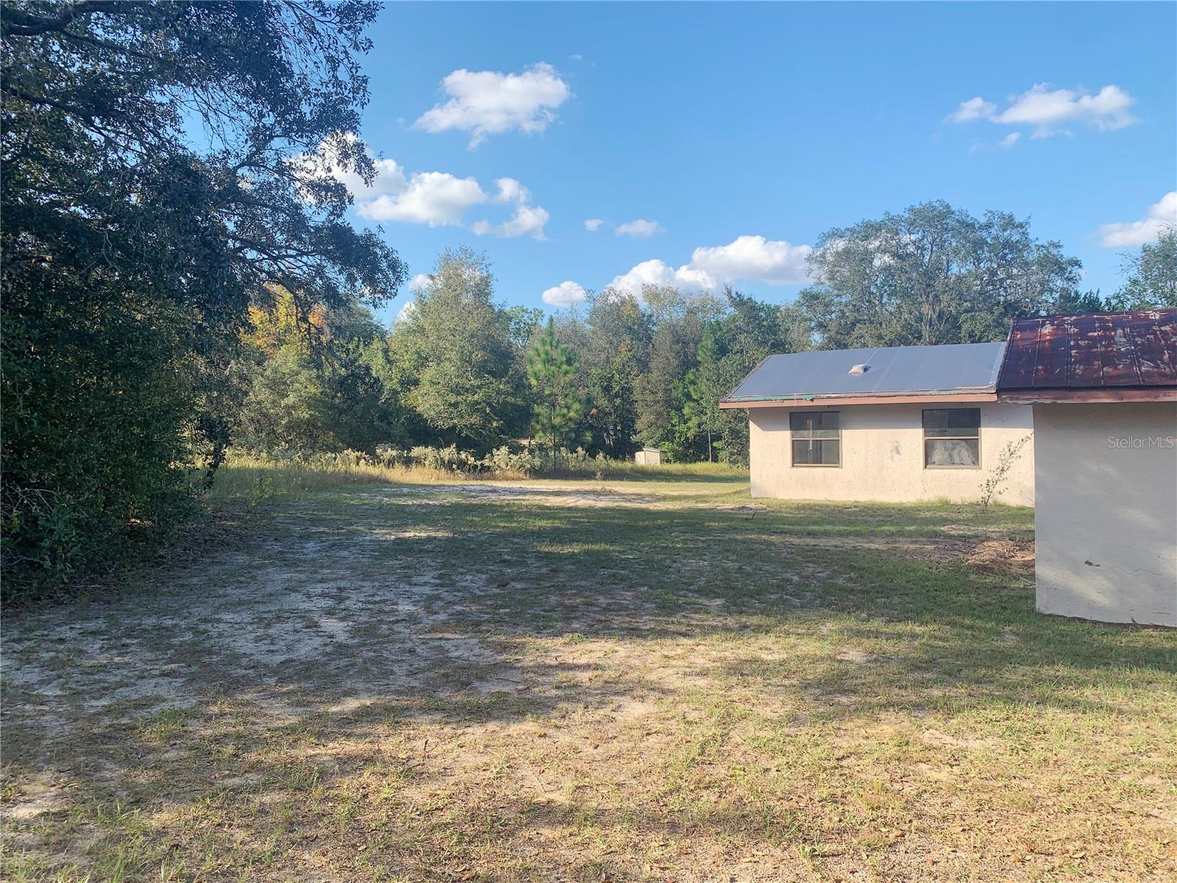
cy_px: 442
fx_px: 884
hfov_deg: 67.3
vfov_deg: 53.1
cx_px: 588
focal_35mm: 26
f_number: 1.8
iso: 25
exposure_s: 1/1021
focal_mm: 4.25
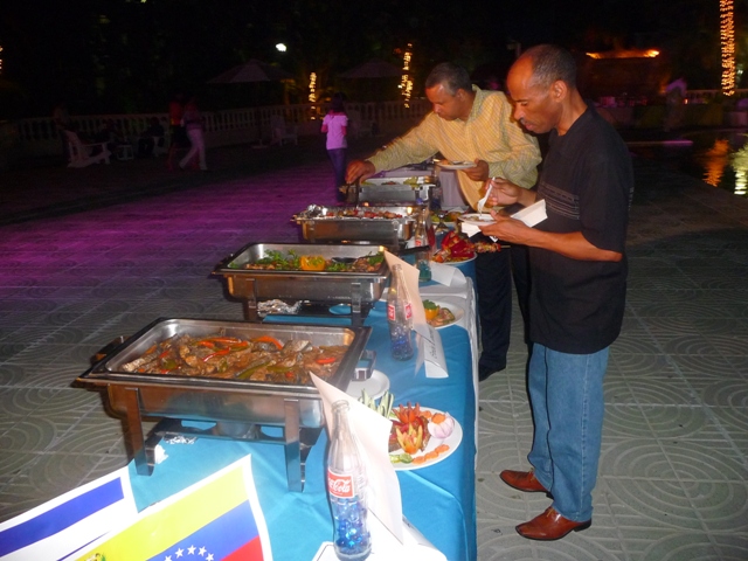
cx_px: 374
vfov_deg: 49.7
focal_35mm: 28
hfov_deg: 63.4
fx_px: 605
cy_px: 280
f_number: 3.3
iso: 320
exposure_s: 1/8
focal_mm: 4.7
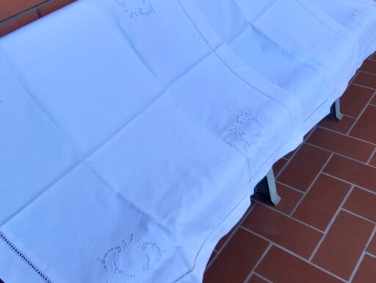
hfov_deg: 65.3
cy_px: 142
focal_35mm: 27
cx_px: 188
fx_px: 294
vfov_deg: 51.4
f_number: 1.7
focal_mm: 3.93
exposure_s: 1/140
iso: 40
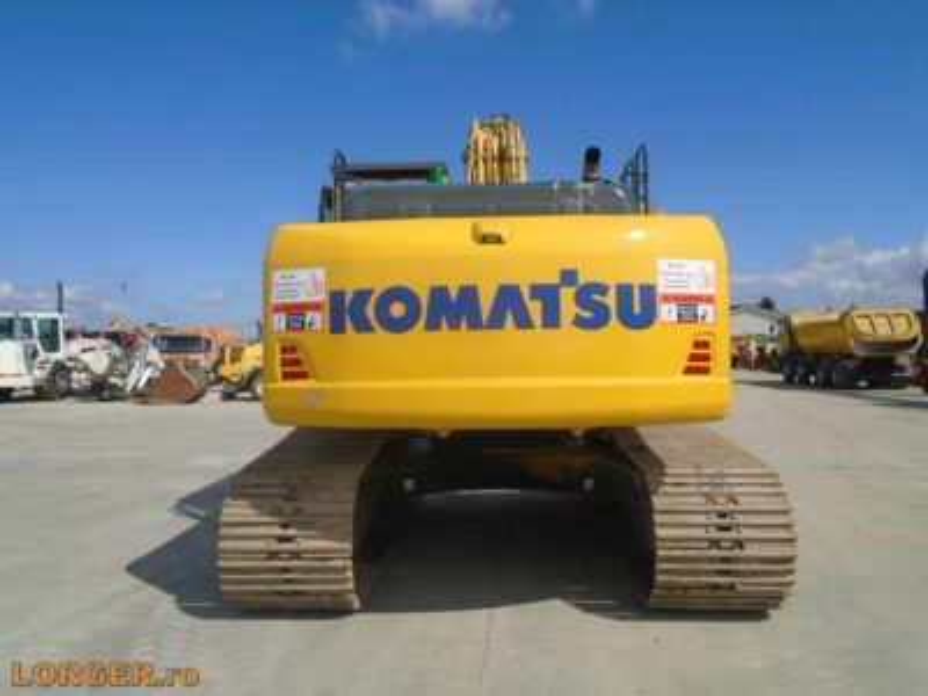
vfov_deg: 53.1
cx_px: 464
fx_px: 697
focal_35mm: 26
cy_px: 348
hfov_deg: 67.3
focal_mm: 4.6
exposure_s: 1/320
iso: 100
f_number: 8
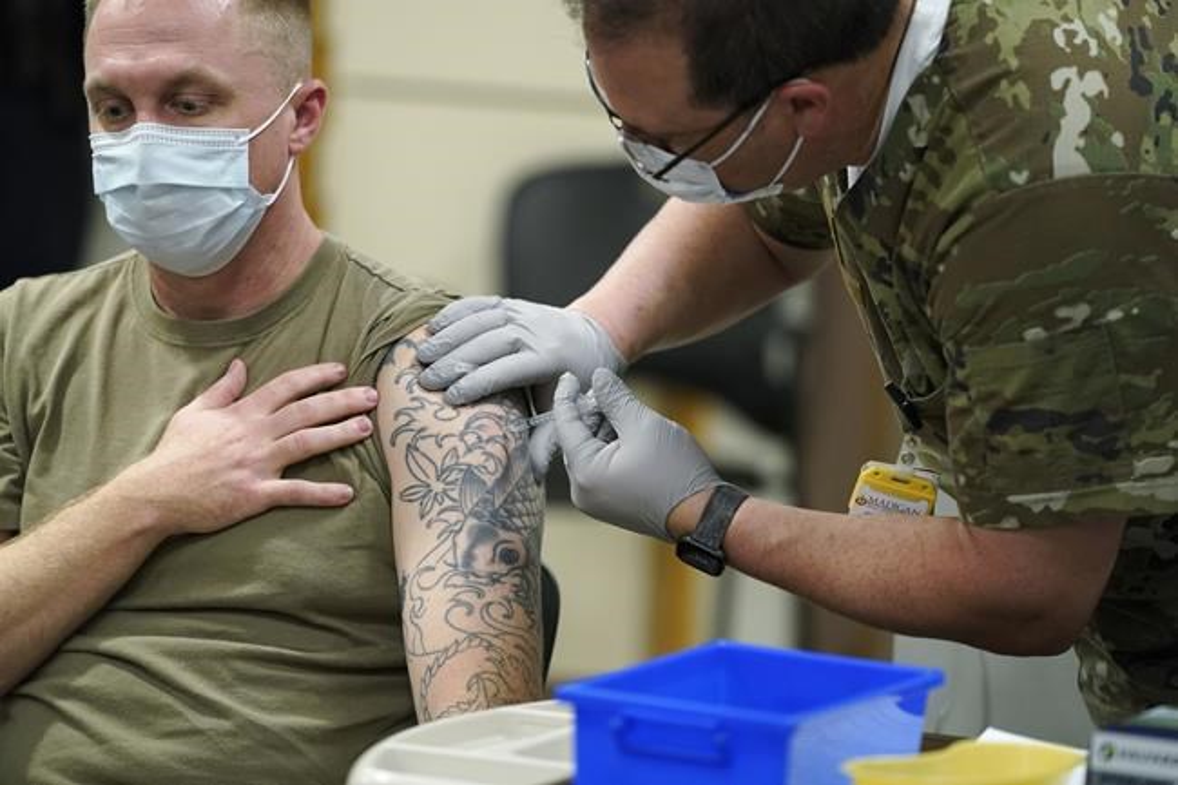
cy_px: 392
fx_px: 6542
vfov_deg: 6.9
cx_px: 589
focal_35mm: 200
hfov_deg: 10.3
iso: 4000
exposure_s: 1/200
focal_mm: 200
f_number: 2.8
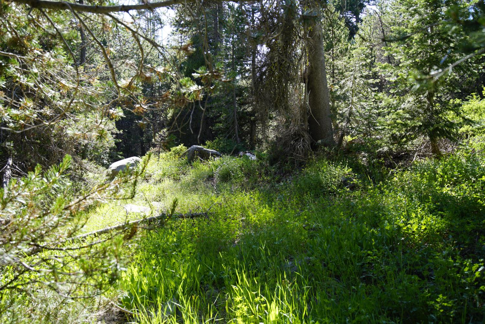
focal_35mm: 32
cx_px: 242
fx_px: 431
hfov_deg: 58.7
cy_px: 162
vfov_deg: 41.1
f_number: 5
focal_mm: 32
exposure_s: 1/80
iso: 100
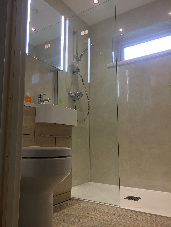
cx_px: 86
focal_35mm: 29
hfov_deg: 48.2
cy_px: 114
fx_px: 191
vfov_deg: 61.7
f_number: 2.2
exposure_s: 1/50
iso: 32
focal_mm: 4.15
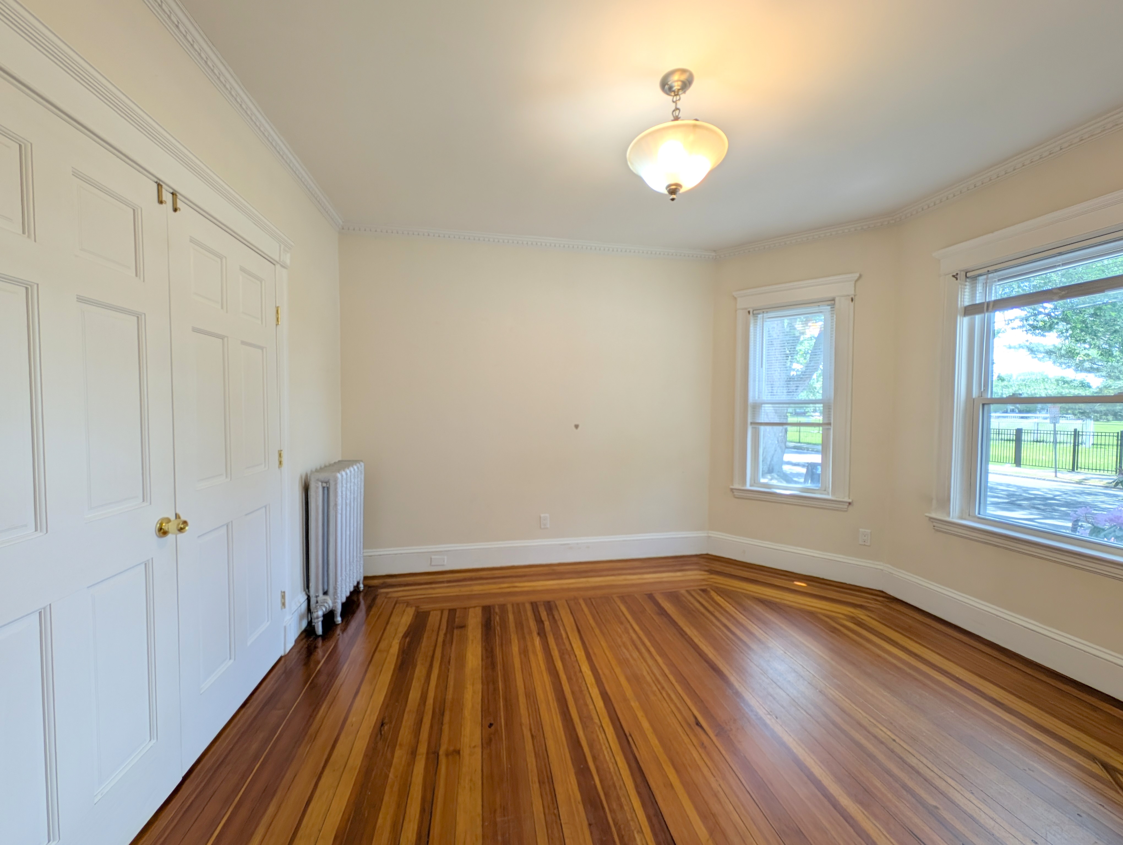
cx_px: 562
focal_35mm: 12
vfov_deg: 94.6
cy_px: 422
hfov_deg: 110.5
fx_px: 390
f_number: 1.95
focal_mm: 2.23
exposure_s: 1/121
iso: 41
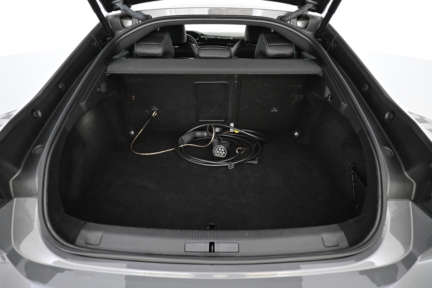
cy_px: 144
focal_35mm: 24
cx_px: 216
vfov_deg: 53.1
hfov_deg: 73.7
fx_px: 288
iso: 4000
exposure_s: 1/50
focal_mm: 16
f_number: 3.5
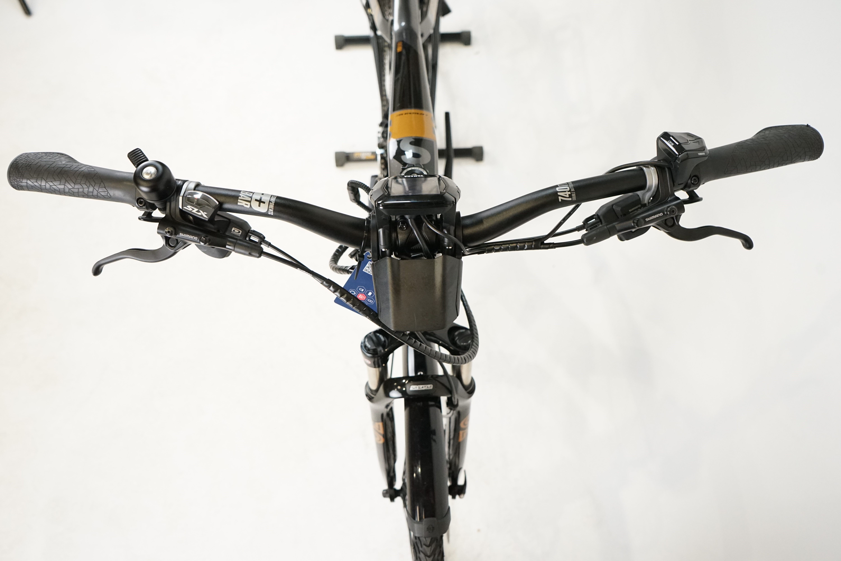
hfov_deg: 65.5
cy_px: 280
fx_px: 654
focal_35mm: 28
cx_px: 420
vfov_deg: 46.4
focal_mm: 28
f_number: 5.6
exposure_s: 1/200
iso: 3200
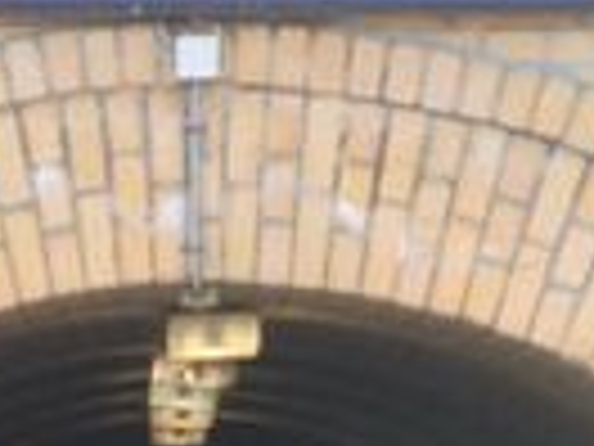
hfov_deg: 2.5
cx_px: 32
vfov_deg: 1.9
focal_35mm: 791
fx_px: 13573
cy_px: 903
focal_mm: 30.1
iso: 125
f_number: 4.8
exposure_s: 1/60
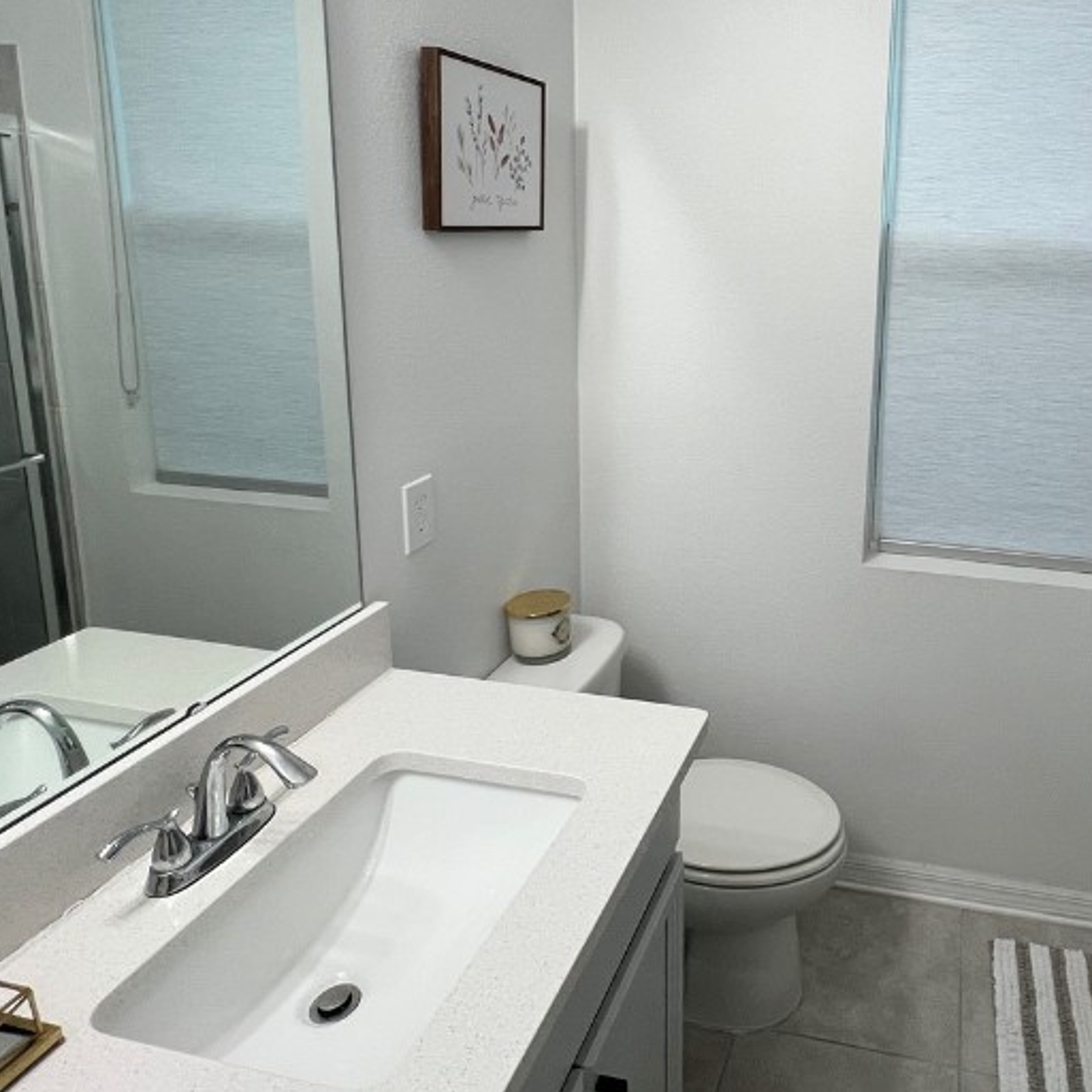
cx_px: 804
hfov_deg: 63.7
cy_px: 395
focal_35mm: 23
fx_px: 821
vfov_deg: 66.0
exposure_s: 1/120
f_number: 1.8
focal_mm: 1.57
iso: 80
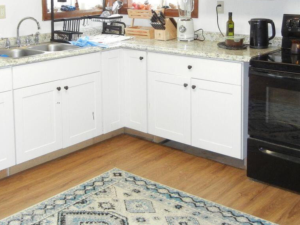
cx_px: 121
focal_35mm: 54
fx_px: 468
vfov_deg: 26.4
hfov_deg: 35.4
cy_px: 34
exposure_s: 1/30
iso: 347
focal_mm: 5.4
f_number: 3.5
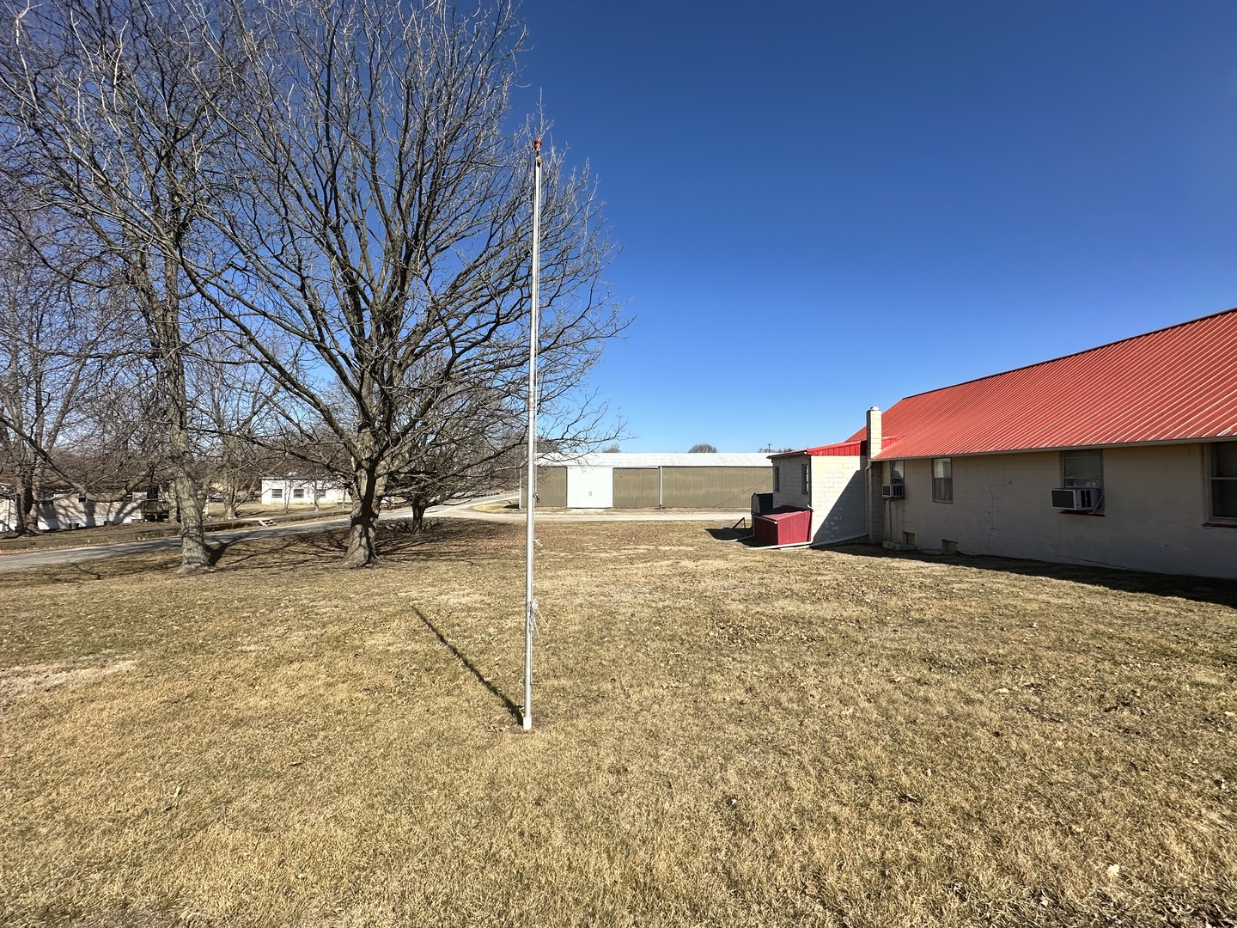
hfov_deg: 102.1
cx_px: 618
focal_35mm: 14
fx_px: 500
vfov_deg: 85.7
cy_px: 464
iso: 50
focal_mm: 2.22
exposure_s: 1/2564
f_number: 2.2
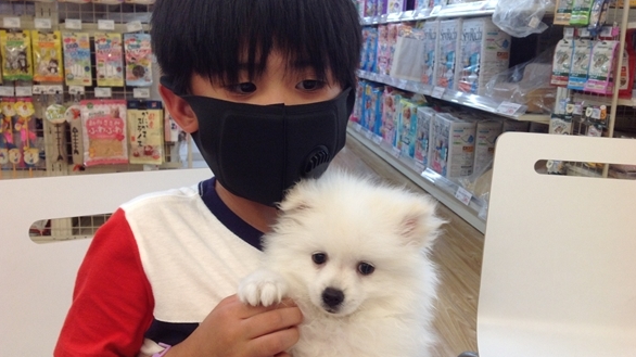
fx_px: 657
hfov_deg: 51.6
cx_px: 319
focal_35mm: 39
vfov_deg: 30.4
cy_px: 187
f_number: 2.4
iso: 80
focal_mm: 4.28
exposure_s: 1/60
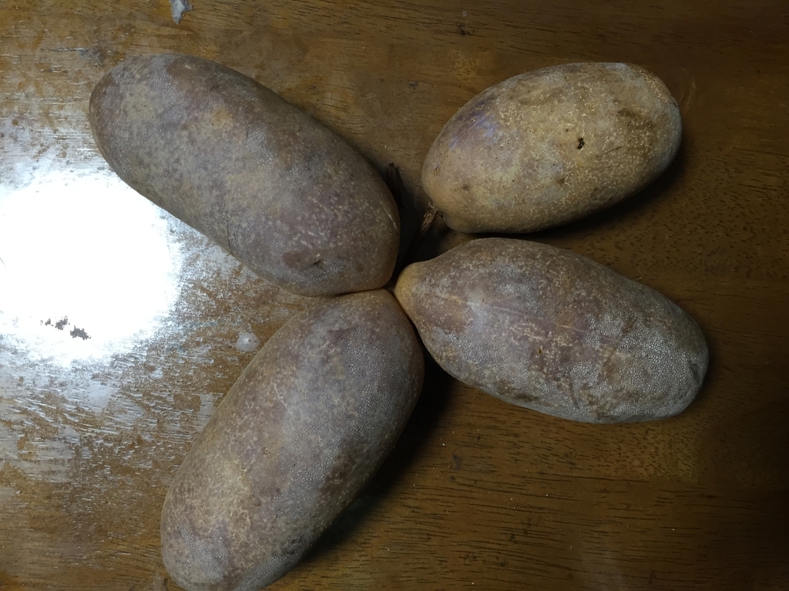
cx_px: 394
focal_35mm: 29
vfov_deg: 48.2
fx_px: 661
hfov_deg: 61.7
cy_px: 296
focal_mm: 4.15
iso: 100
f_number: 2.2
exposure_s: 1/30
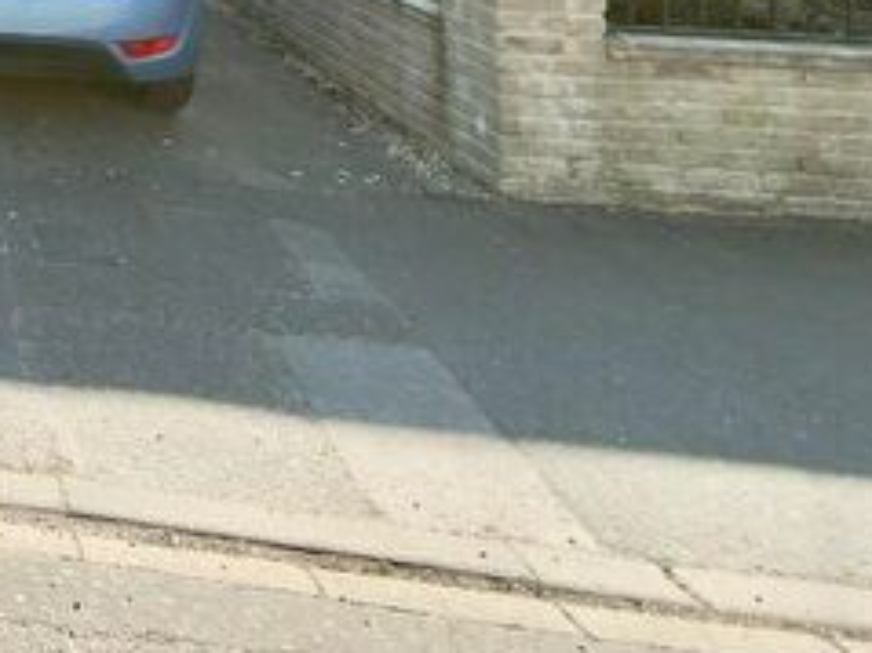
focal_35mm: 41
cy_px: -254
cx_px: -339
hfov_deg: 31.4
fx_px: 1032
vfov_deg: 27.5
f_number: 2.2
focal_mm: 2.22
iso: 64
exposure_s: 1/1613
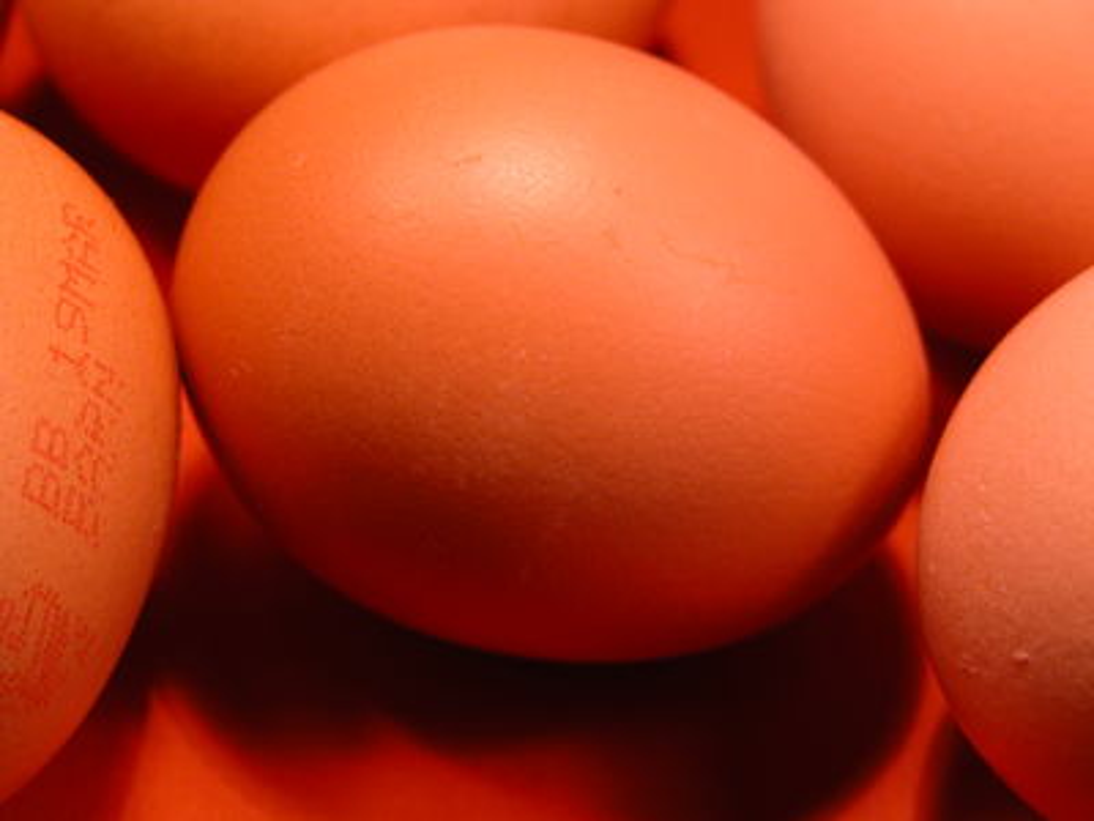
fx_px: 3382
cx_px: 547
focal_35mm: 107
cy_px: 410
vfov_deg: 13.8
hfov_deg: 18.4
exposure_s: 1/66.3
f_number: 3.7
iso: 100
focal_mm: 27.3
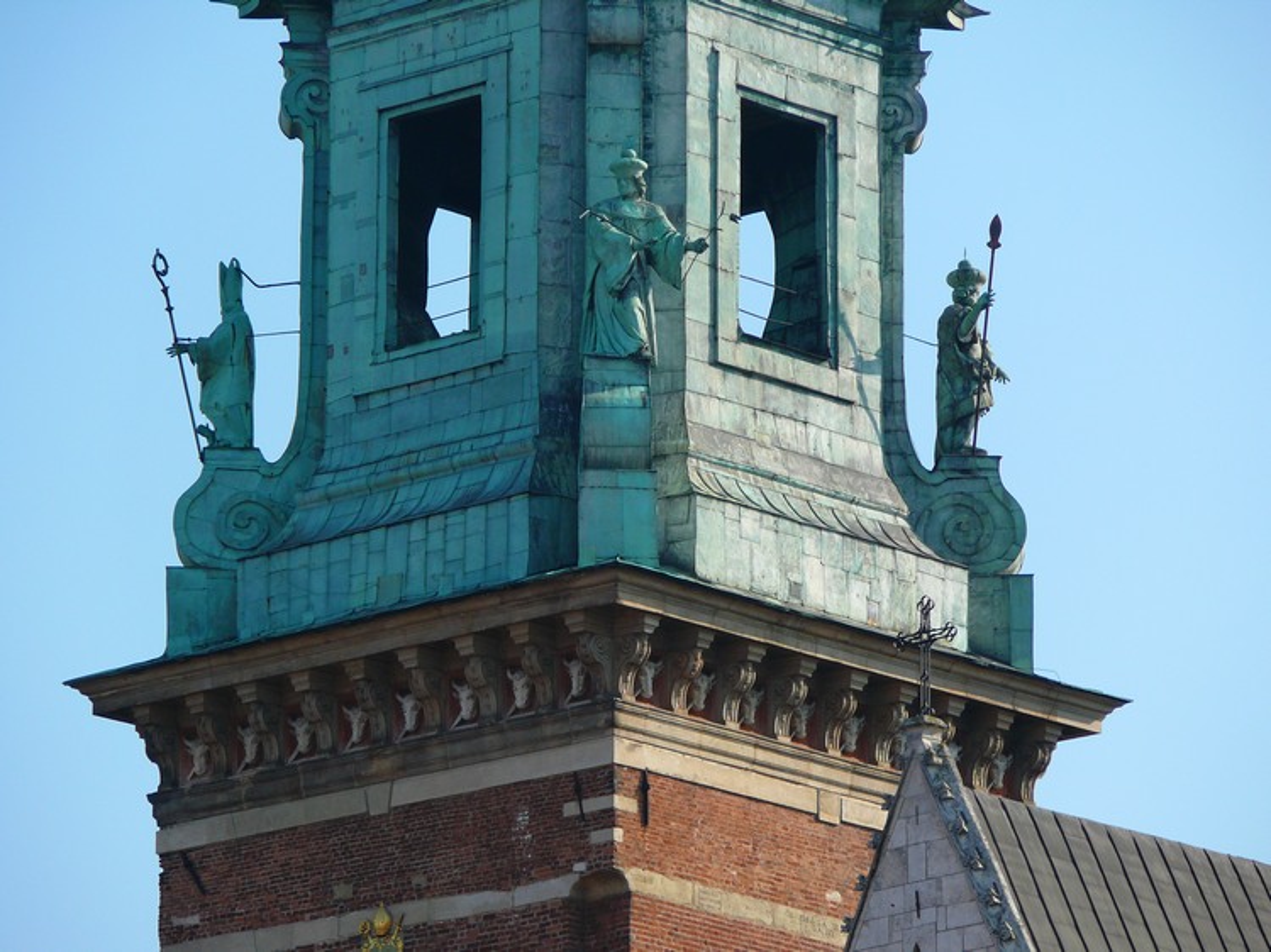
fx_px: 9764
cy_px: 476
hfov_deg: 7.4
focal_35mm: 266
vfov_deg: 5.6
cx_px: 636
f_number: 4
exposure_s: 1/250
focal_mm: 56.3
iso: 100
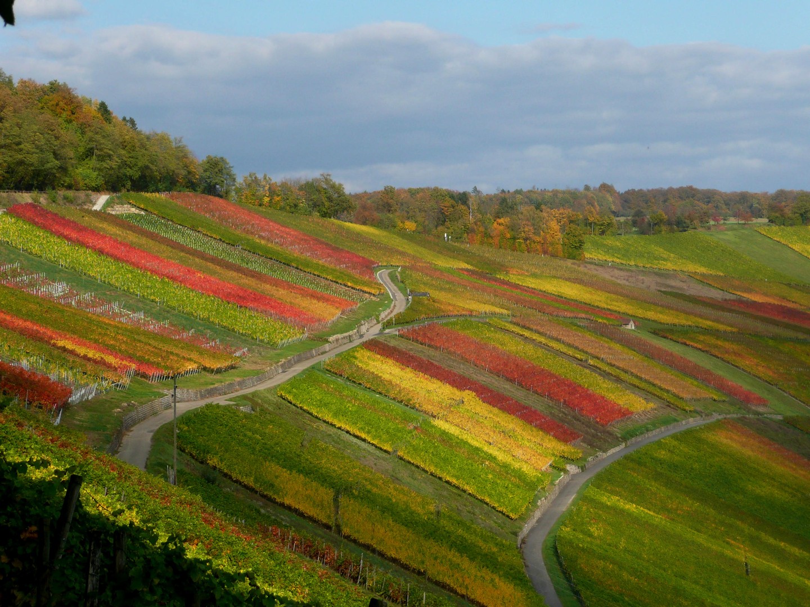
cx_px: 405
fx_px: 2621
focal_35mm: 112
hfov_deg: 17.6
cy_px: 304
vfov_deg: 13.2
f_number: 4.7
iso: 100
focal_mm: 18.4
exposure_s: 1/400
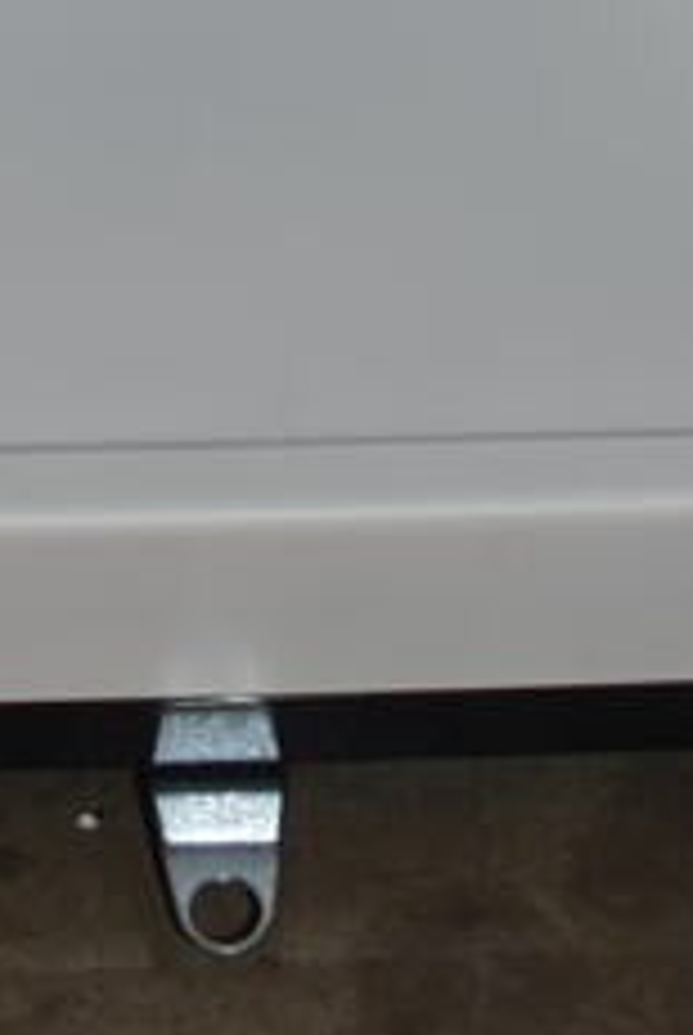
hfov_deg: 12.8
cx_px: 252
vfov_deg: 15.6
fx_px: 3080
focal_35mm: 107
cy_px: -974
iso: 200
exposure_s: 1/30
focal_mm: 18
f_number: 5.6
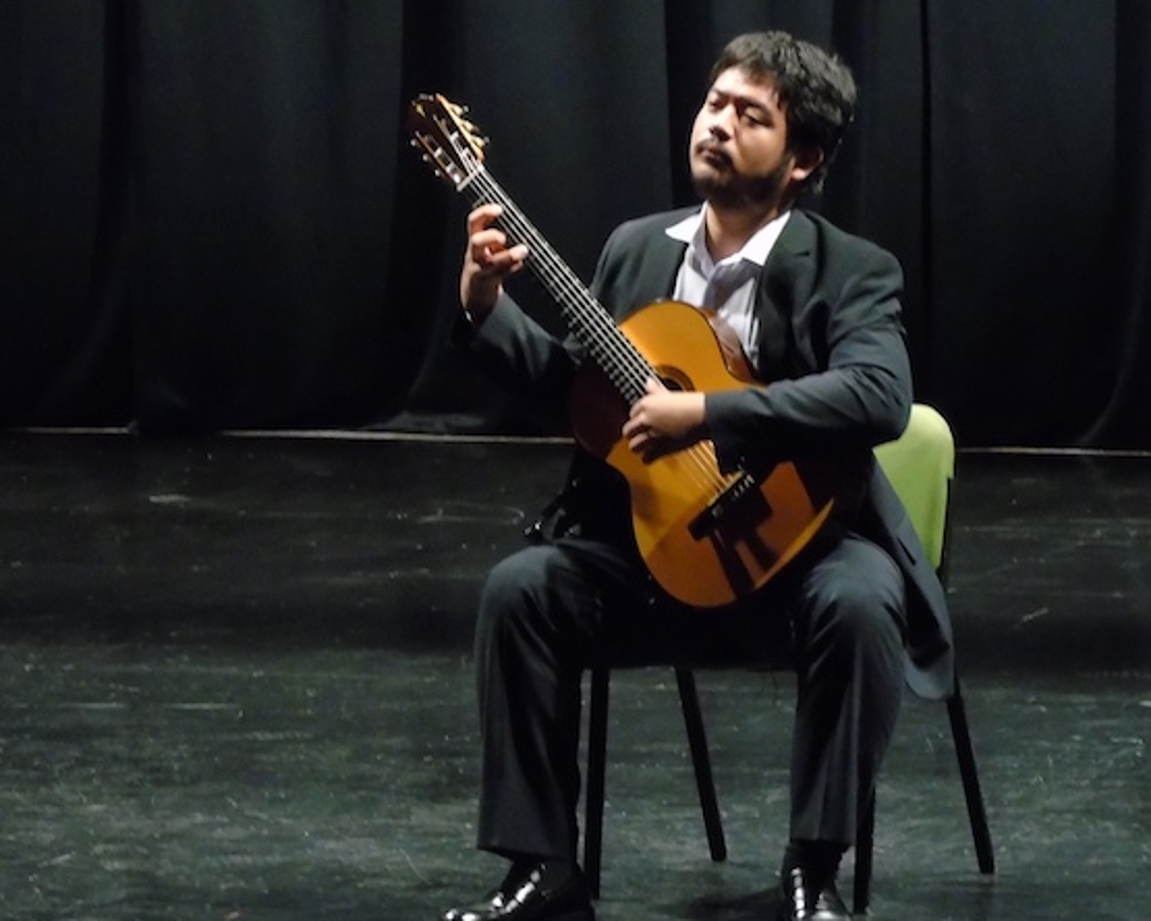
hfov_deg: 7.3
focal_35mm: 265
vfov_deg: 5.8
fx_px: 9027
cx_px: 705
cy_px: 416
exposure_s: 1/4
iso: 800
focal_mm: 38
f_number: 4.7
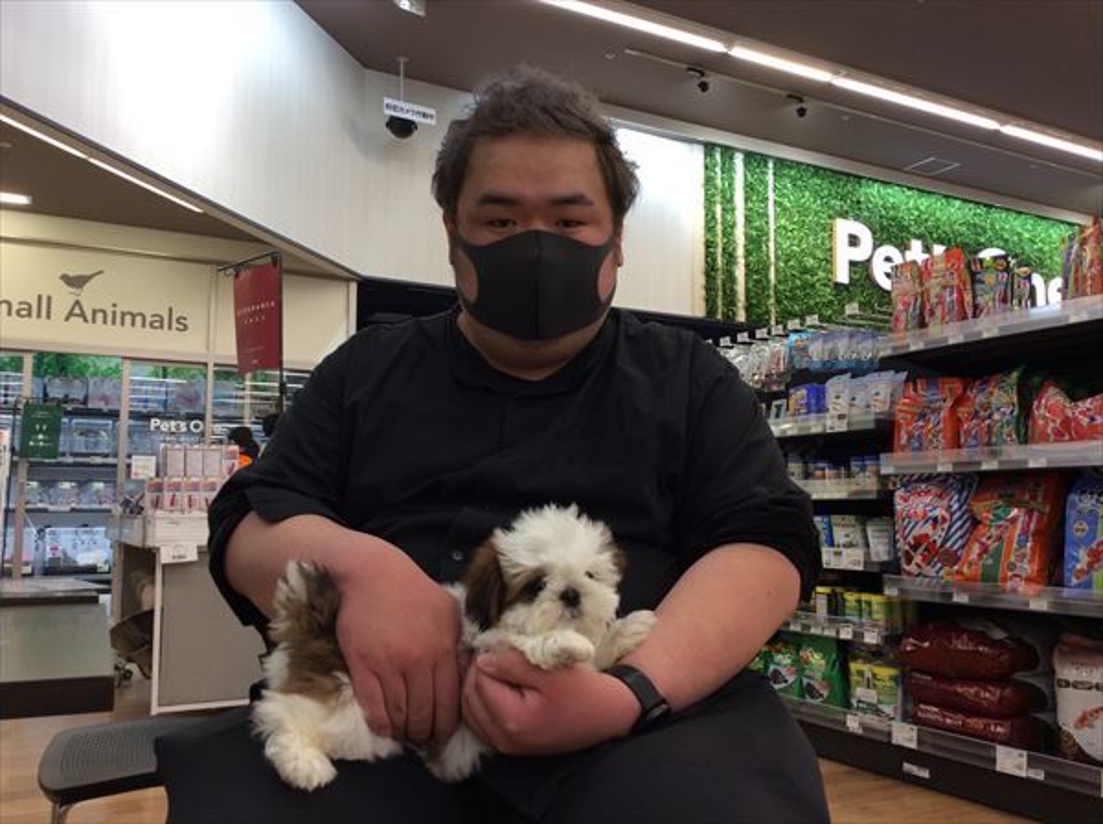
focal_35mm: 32
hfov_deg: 56.9
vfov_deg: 44.0
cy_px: 412
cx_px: 552
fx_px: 1018
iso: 32
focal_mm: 3.3
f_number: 2.4
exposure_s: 1/30
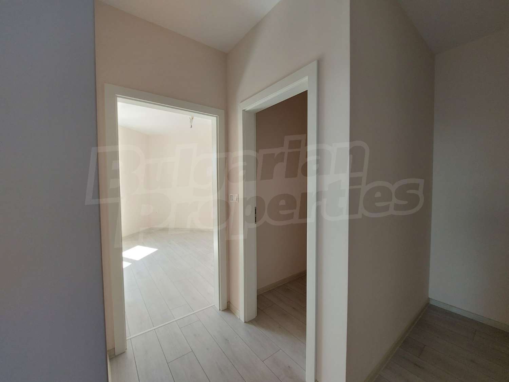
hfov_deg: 106.2
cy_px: 191
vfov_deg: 89.9
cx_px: 254
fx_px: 191
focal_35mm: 13
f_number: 2.2
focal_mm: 1.74
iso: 100
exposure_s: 1/120
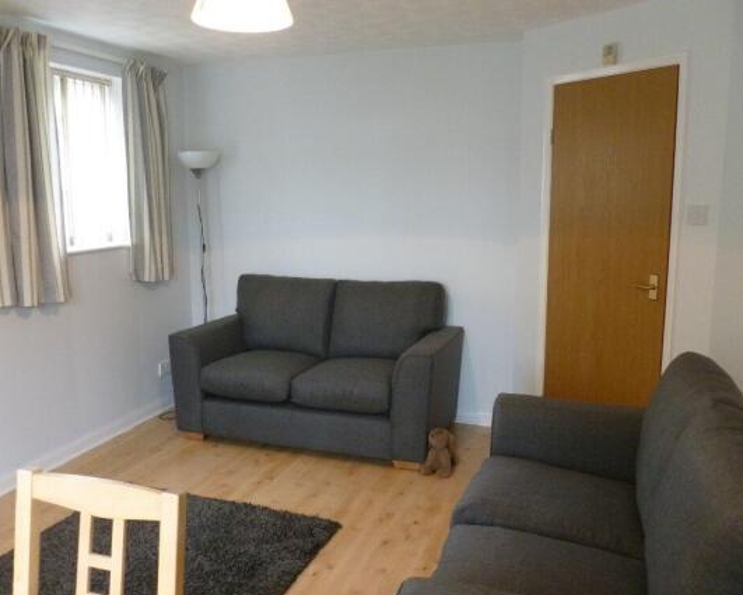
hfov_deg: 58.7
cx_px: 341
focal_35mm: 30
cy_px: 295
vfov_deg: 48.5
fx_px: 660
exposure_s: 1/25
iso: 400
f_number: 3.3
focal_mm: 5
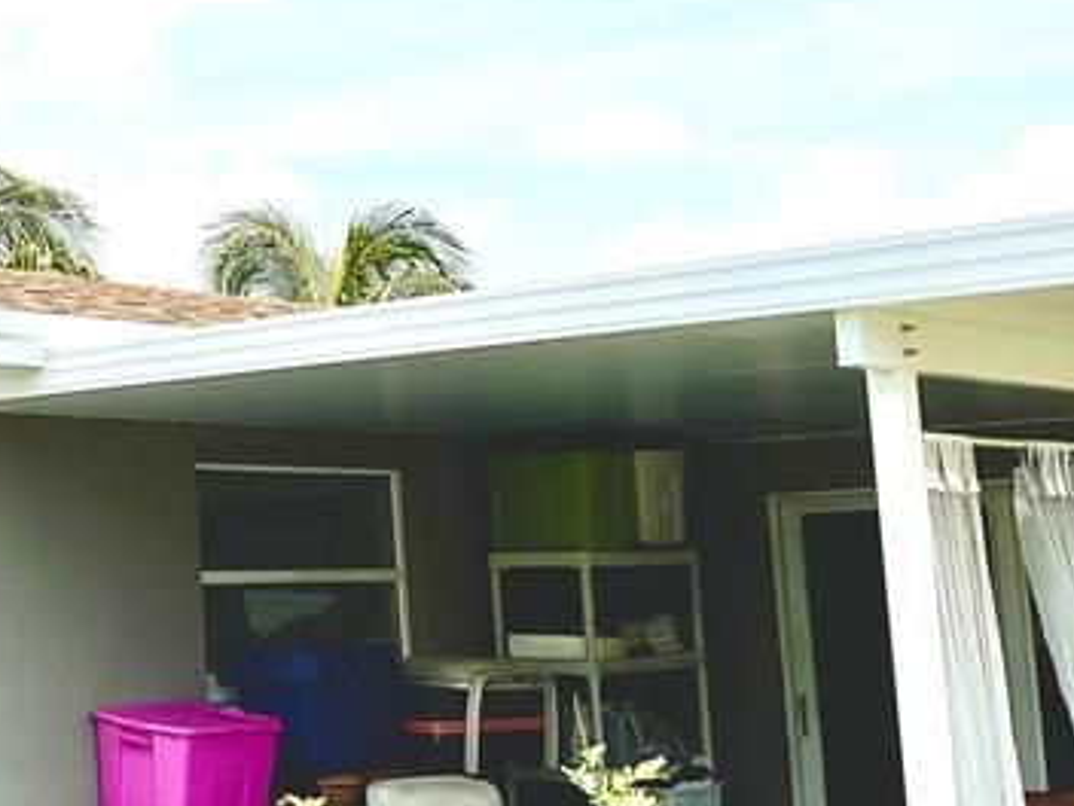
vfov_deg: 22.2
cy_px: 357
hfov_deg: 27.0
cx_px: -98
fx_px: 2048
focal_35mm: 66
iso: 16
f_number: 1.8
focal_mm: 3
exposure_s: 1/2667
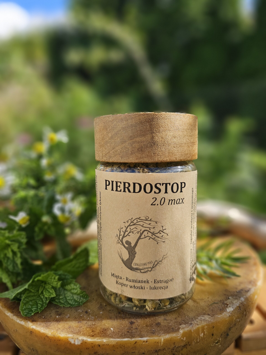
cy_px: 178
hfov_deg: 58.9
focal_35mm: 23
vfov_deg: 73.9
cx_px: 133
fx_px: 236
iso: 20
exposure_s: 1/455
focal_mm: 6.3
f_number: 1.7
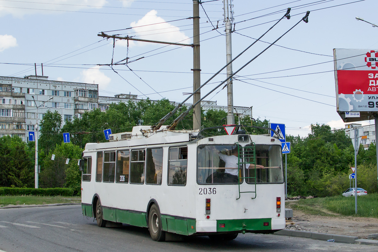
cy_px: 126
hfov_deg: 37.9
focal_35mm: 52
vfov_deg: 25.8
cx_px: 189
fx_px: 551
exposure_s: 1/1250
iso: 200
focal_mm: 35
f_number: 6.3
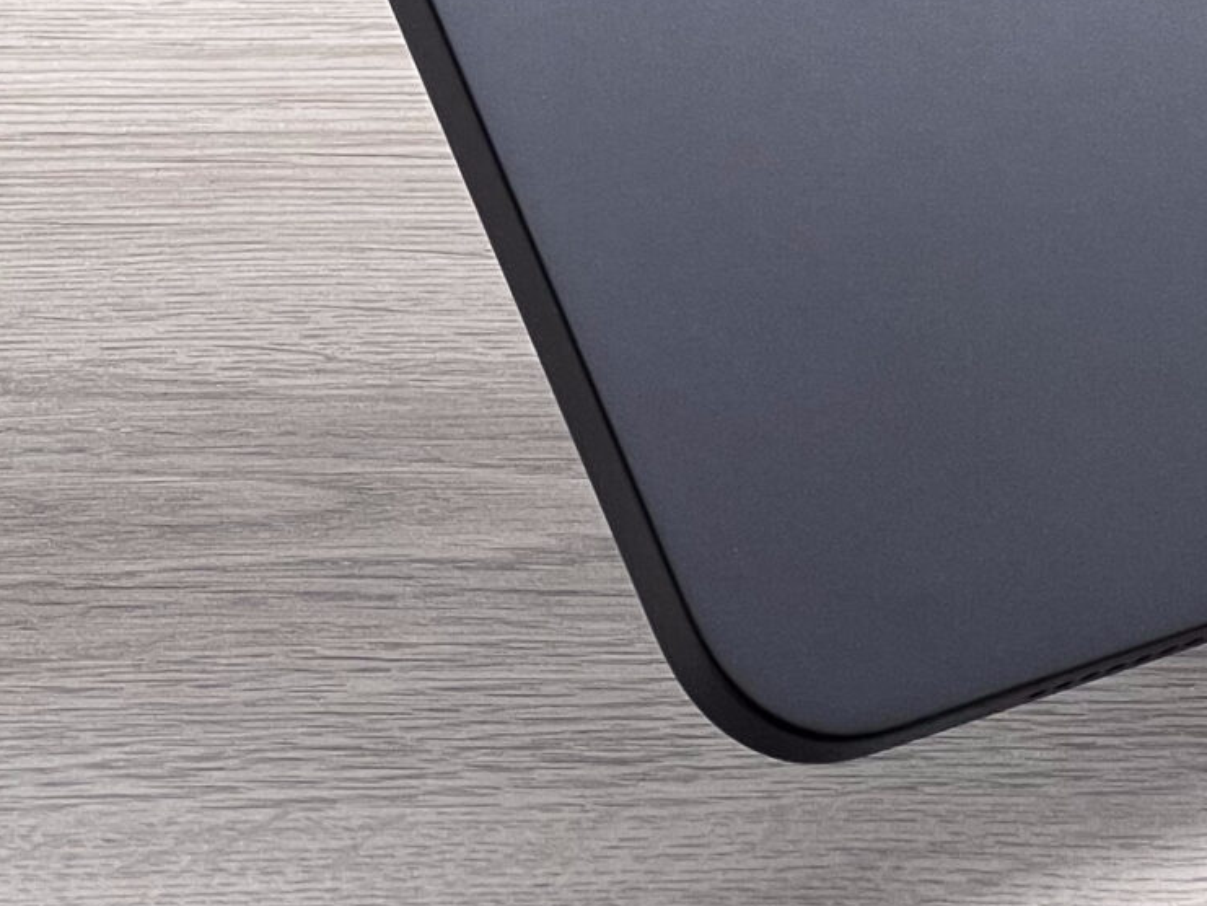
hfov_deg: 7.4
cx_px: 1038
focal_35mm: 266
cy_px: -636
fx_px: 9276
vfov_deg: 5.5
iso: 64
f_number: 2.8
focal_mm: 9
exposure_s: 1/100
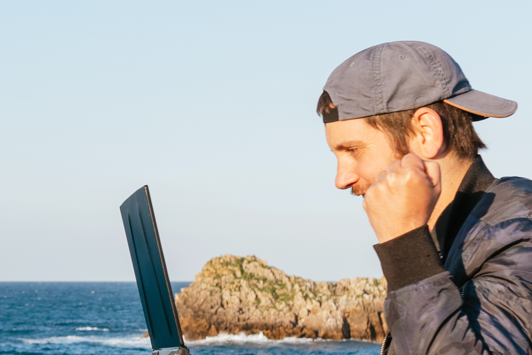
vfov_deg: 10.8
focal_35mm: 127
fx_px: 1878
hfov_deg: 15.7
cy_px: 248
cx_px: -54
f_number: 5.6
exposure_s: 1/250
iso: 100
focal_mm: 35
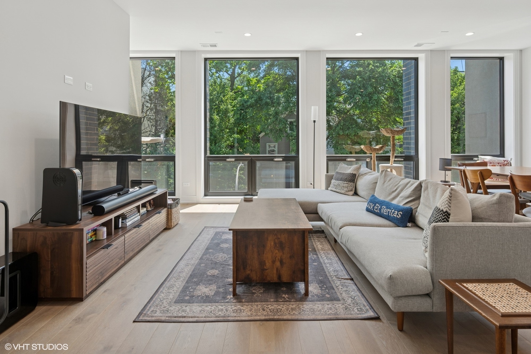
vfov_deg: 63.2
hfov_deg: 85.4
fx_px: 288
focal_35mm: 20
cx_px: 266
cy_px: 177
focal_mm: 19.5
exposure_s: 1/40
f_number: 8
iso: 200
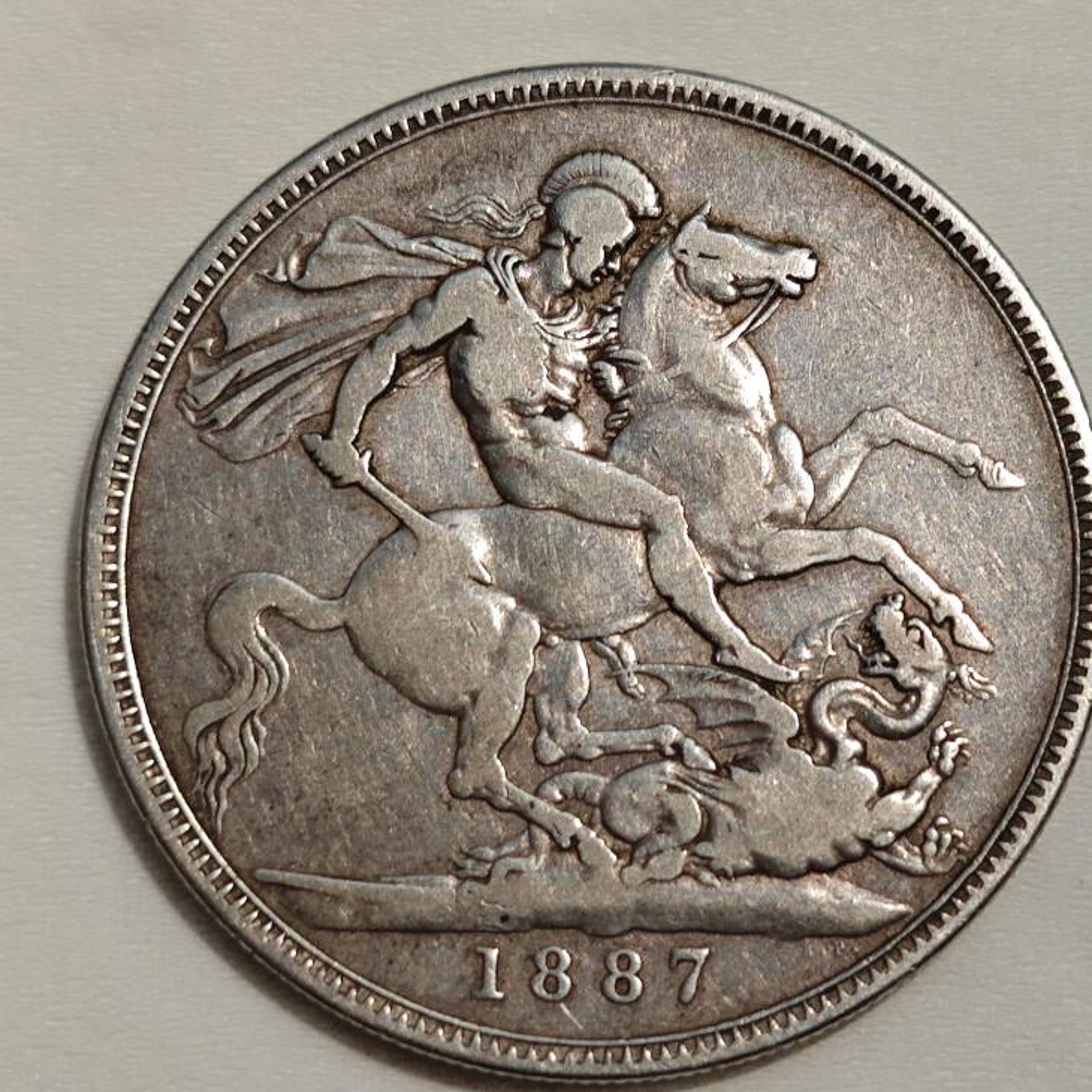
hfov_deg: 22.2
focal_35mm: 78
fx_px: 2784
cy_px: 540
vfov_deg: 22.2
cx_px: 669
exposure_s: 1/57.3
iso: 400
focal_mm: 6.55
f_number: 1.6
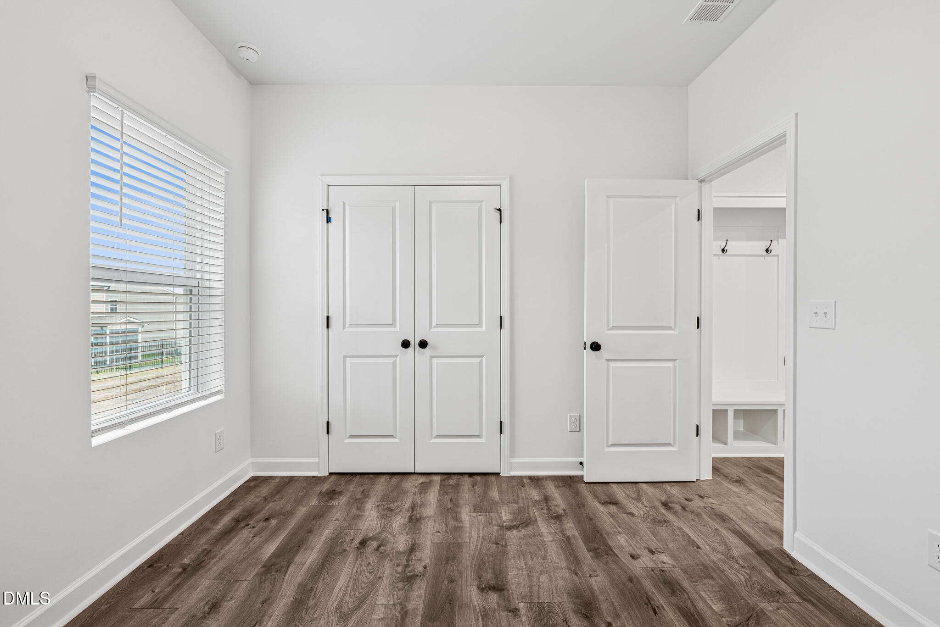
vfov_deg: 77.4
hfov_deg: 100.4
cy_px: 314
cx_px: 470
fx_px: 392
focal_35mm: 15
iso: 100
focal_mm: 15
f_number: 9
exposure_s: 1/2.5
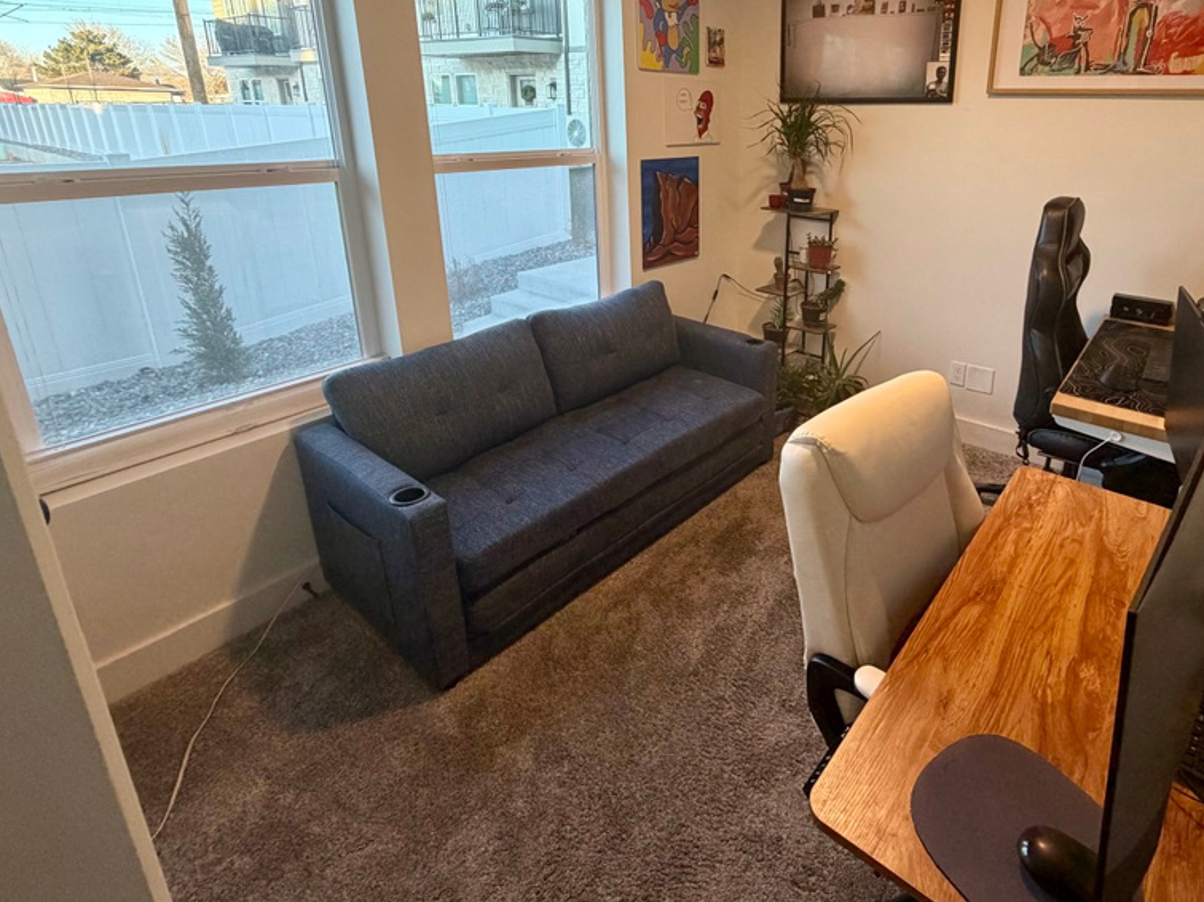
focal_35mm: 19
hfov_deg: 82.8
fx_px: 661
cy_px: 303
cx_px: 764
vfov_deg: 66.9
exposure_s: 1/120
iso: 250
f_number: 2.2
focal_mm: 2.22
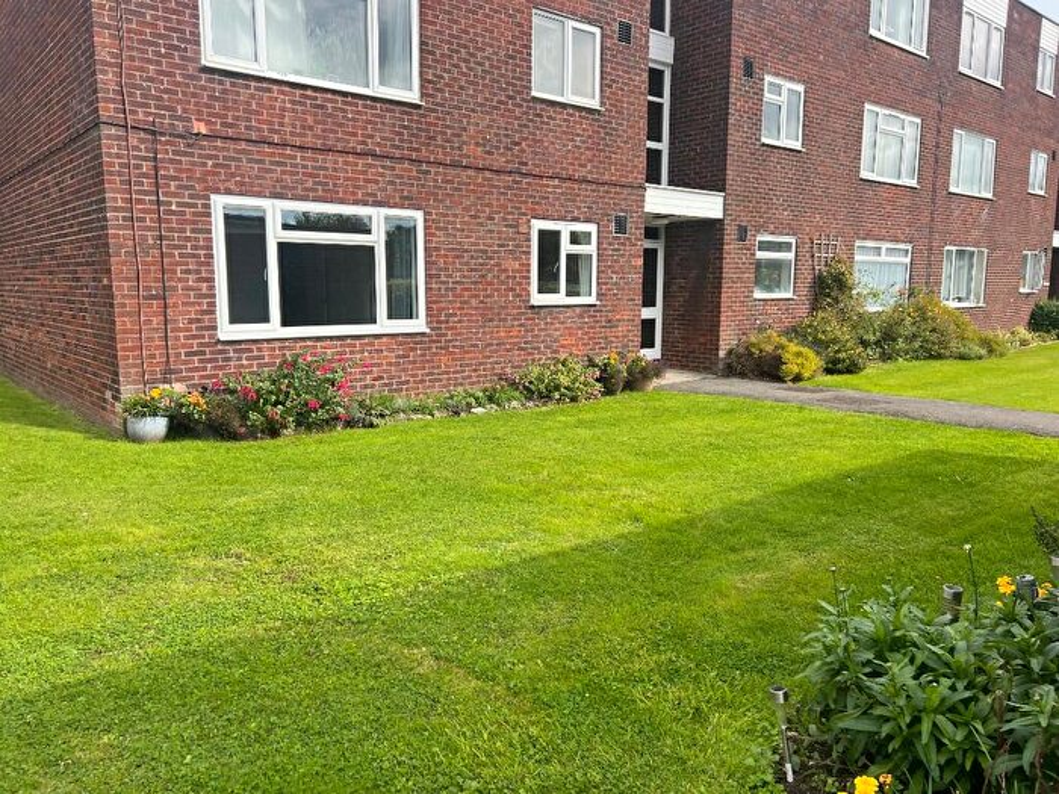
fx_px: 795
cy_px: 397
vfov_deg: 53.1
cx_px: 530
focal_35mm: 26
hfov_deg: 67.3
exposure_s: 1/1972
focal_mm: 5.7
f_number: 1.5
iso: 50
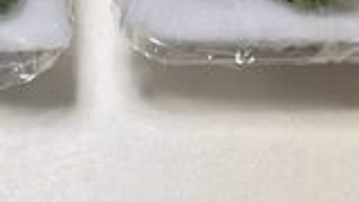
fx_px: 752
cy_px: -128
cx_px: 108
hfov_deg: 26.6
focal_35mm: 79
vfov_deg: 14.0
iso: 80
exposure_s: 1/30
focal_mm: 4.15
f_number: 2.2
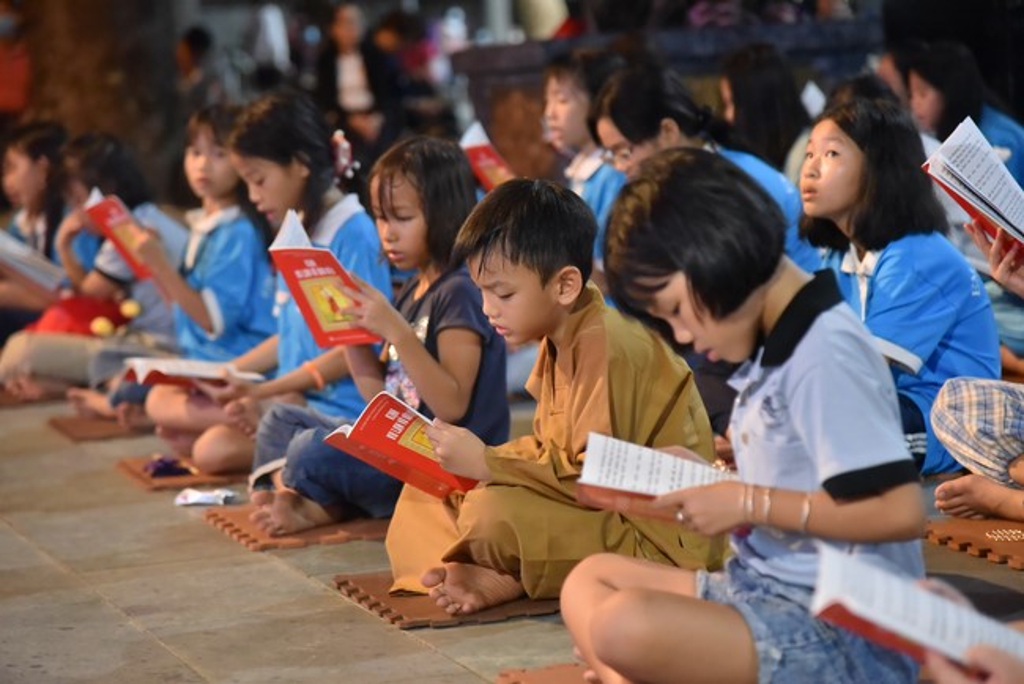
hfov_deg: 17.1
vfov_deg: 11.4
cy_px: 342
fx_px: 3415
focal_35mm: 120
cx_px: 512
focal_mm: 120
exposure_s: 1/125
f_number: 4
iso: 5000
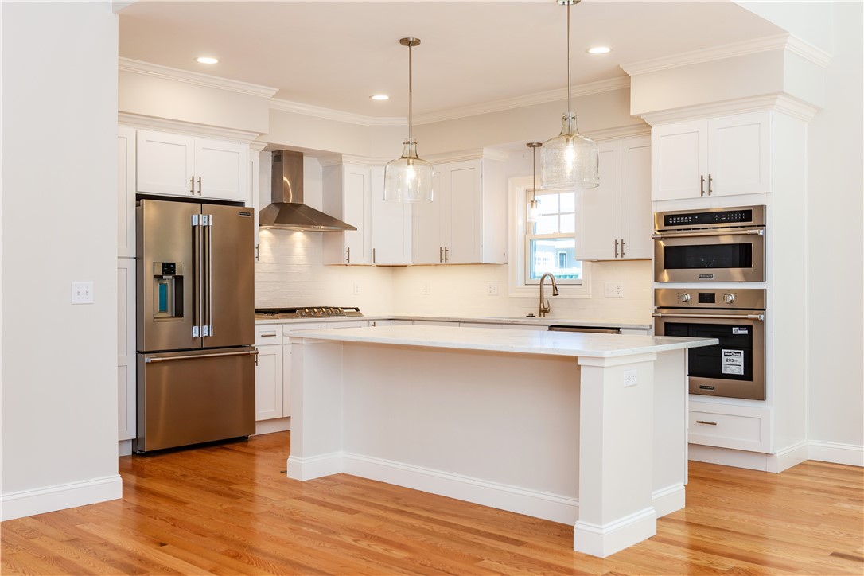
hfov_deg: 54.4
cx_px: 432
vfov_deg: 37.9
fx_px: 840
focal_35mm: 35
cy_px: 288
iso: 100
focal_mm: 35
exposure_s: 1/20
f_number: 6.3
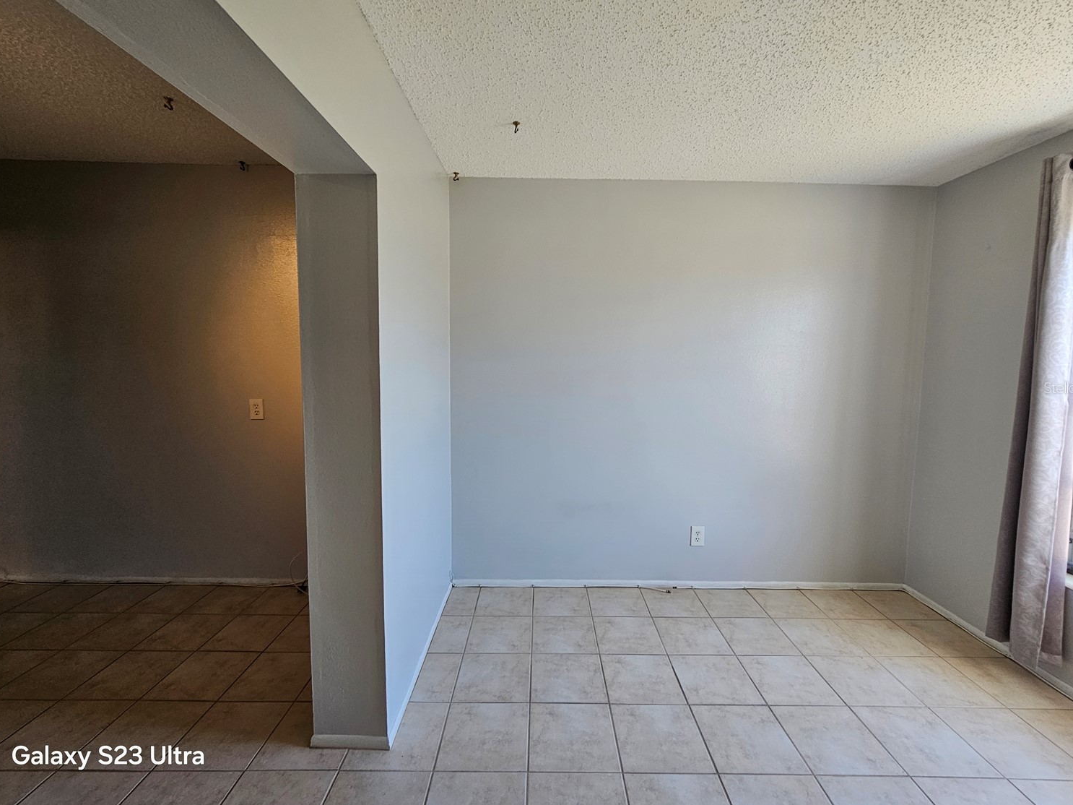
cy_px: 387
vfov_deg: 85.6
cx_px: 534
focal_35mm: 14
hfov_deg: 102.1
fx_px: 434
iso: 80
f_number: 2.2
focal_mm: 2.2
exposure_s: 1/77.4
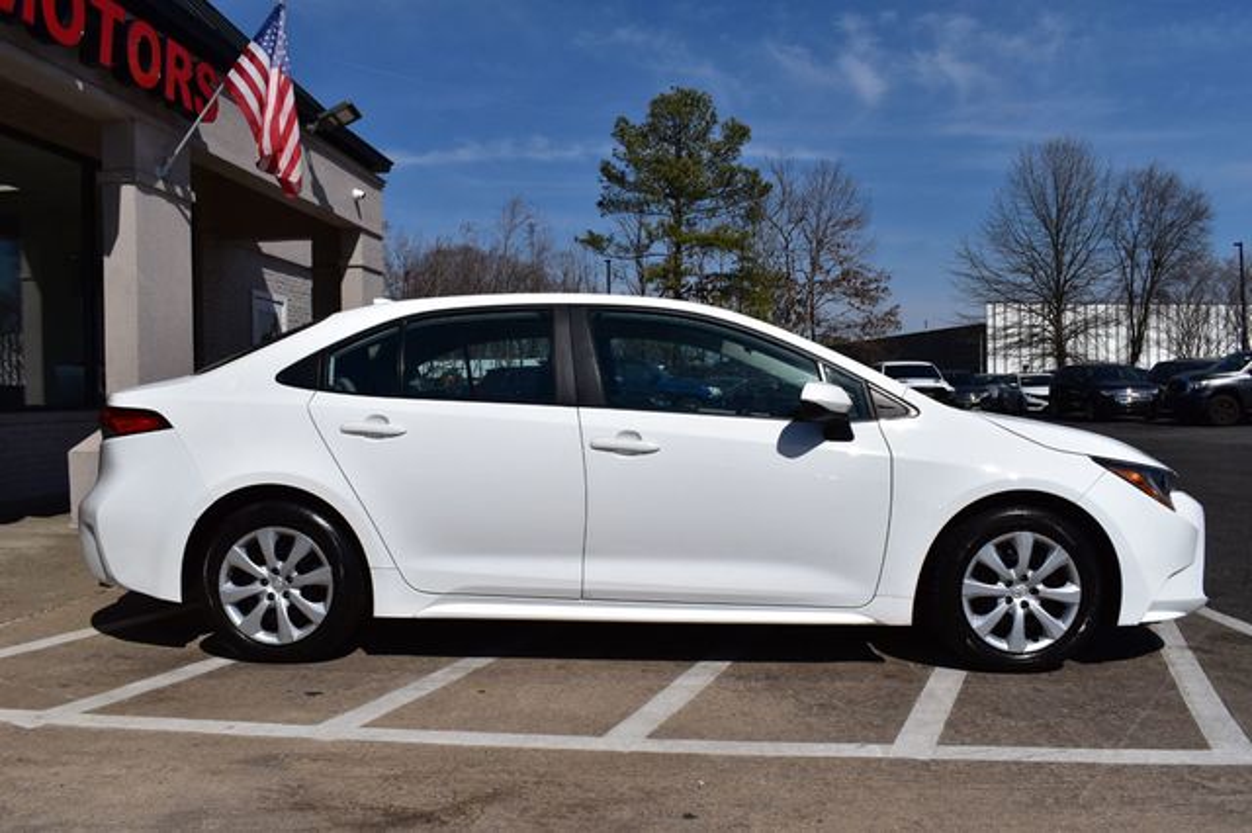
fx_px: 1043
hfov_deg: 62.0
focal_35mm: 30
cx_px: 626
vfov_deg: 43.6
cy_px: 416
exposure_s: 1/800
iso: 200
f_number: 13
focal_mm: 20
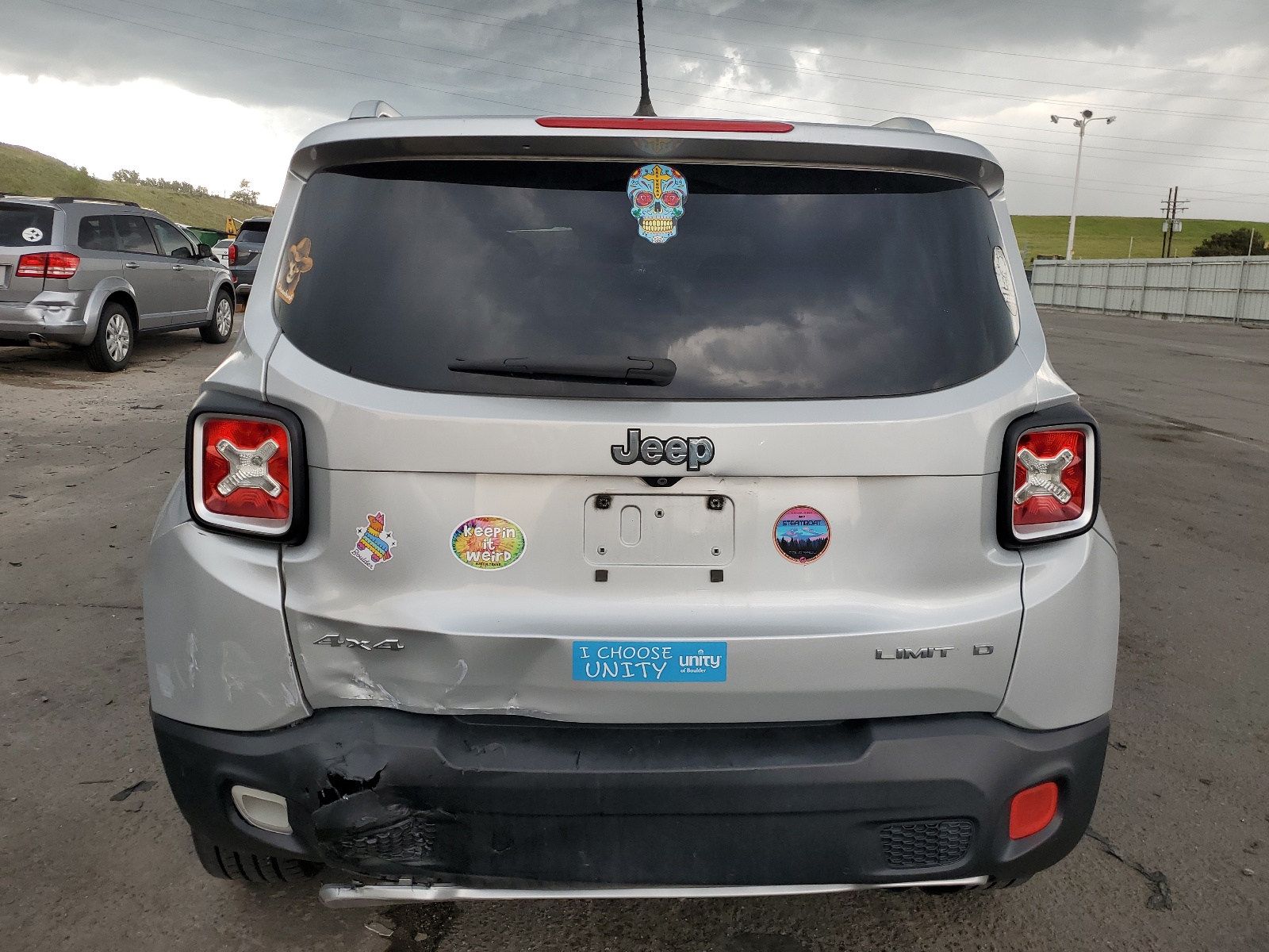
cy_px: 476
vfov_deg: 53.1
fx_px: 953
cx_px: 634
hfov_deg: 67.3
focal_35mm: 26
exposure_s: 1/385
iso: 50
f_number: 1.5
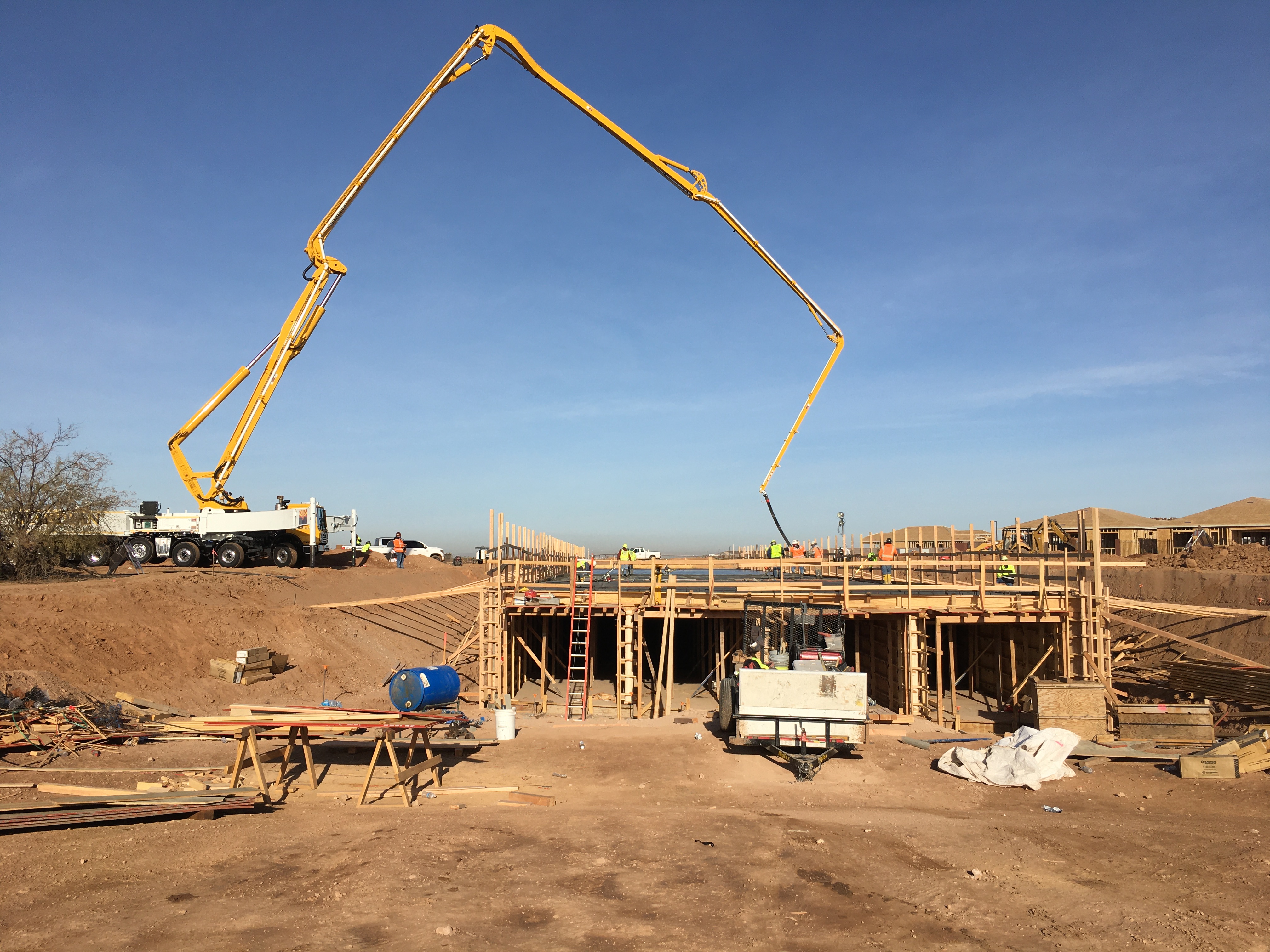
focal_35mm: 29
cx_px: 635
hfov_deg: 61.7
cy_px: 476
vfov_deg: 48.2
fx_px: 1064
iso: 25
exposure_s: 1/2404
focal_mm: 4.15
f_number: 2.2
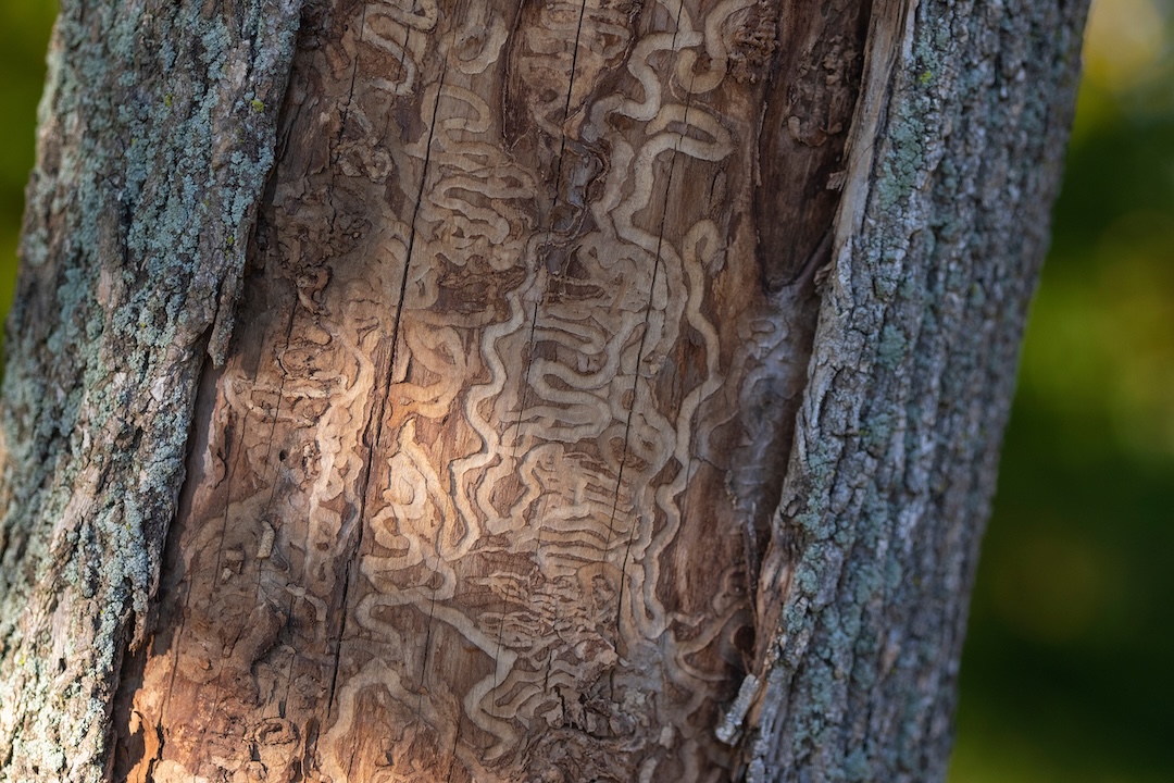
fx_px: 4402
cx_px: 587
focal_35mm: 135
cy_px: 392
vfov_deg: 10.2
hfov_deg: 15.2
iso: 400
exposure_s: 1/640
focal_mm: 90
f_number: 2.2
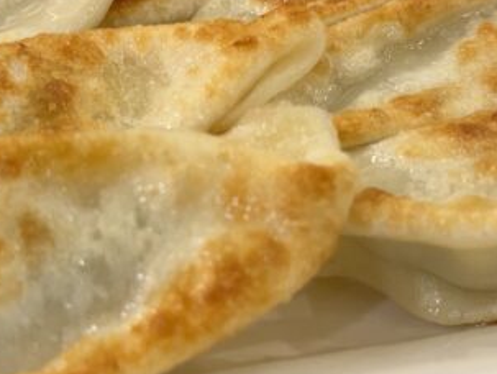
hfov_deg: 24.1
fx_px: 1164
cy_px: 169
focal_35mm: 81
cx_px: 212
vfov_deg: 18.2
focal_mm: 6.76
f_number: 1.78
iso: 200
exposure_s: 1/120
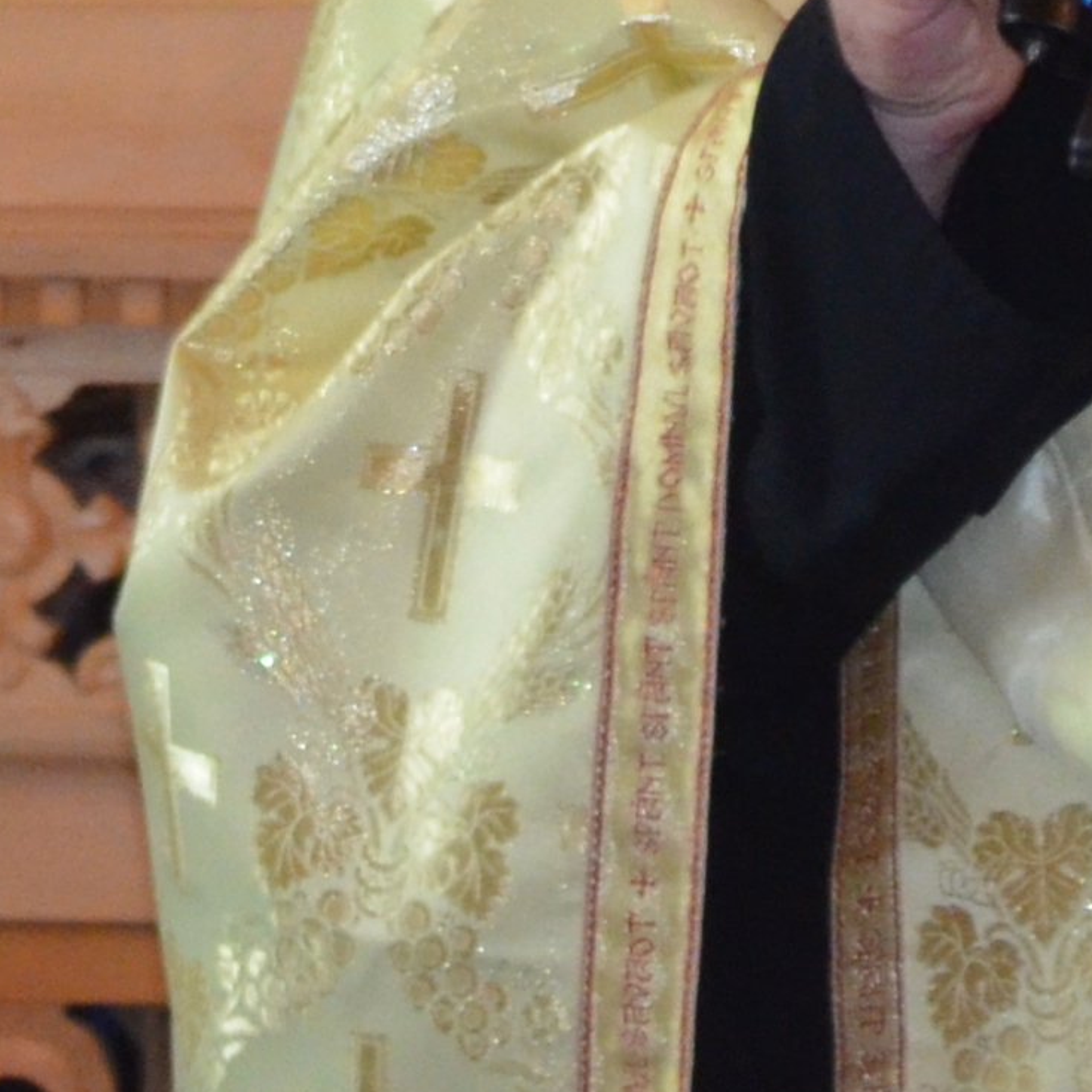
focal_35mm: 470
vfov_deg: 3.7
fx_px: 16769
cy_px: -1175
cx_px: 726
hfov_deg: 3.7
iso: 1800
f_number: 5.6
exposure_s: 1/60
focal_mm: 55
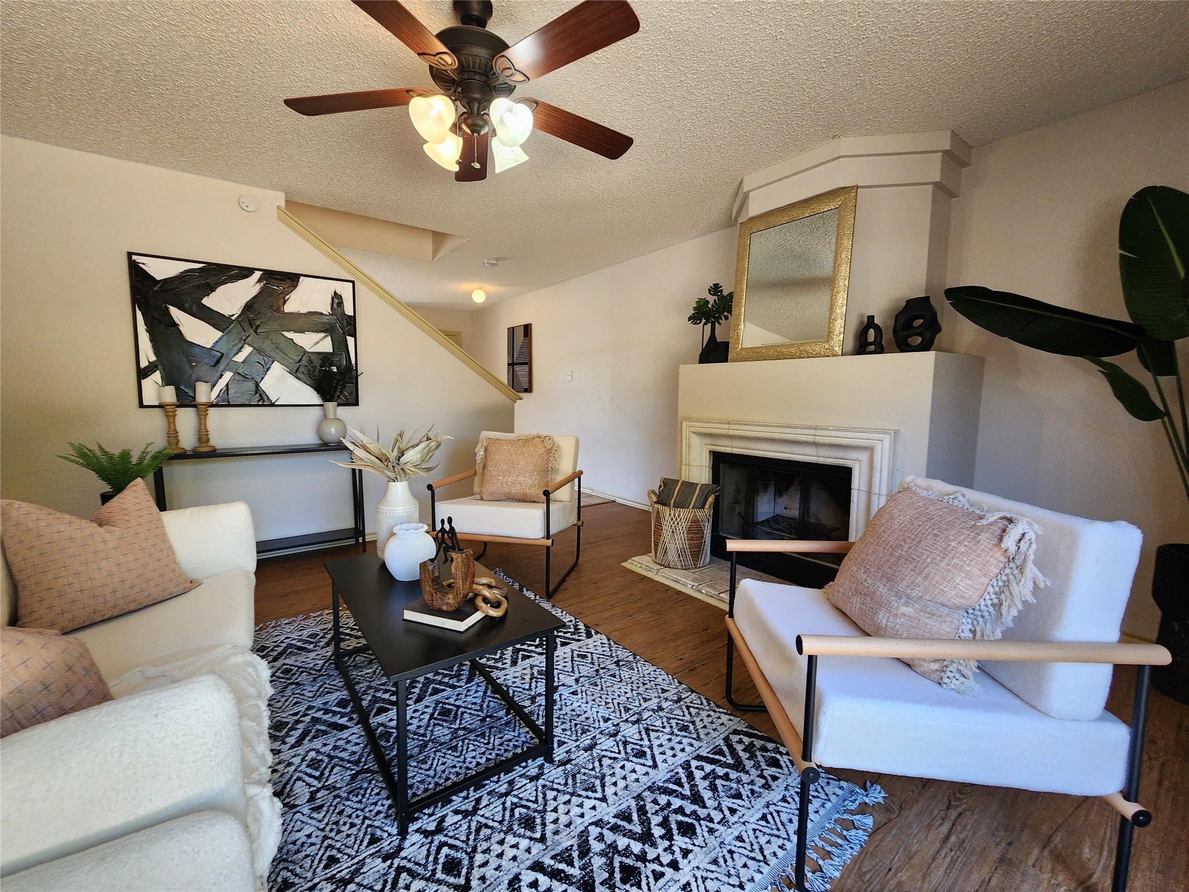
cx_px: 594
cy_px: 446
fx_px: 447
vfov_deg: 89.9
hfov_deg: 106.2
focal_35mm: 13
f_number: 2.2
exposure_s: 1/60
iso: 160
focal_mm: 2.2
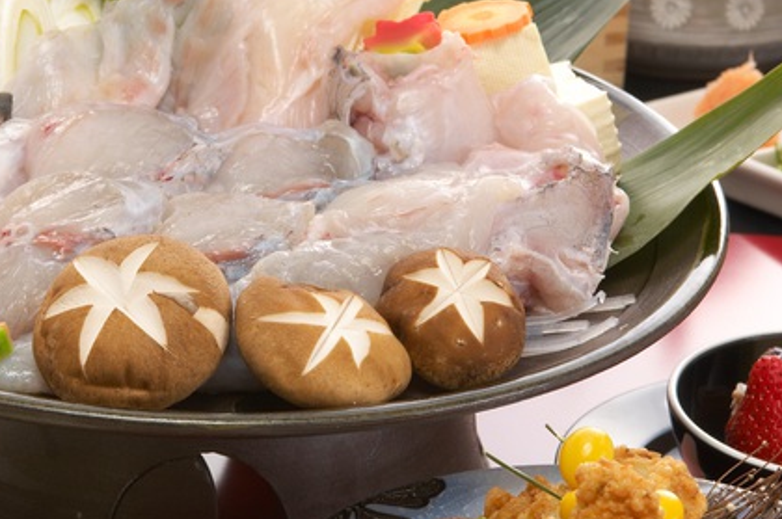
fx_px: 3471
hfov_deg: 12.8
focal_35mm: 160
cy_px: 166
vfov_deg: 8.6
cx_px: 218
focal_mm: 70
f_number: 13
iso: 100
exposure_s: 1/125
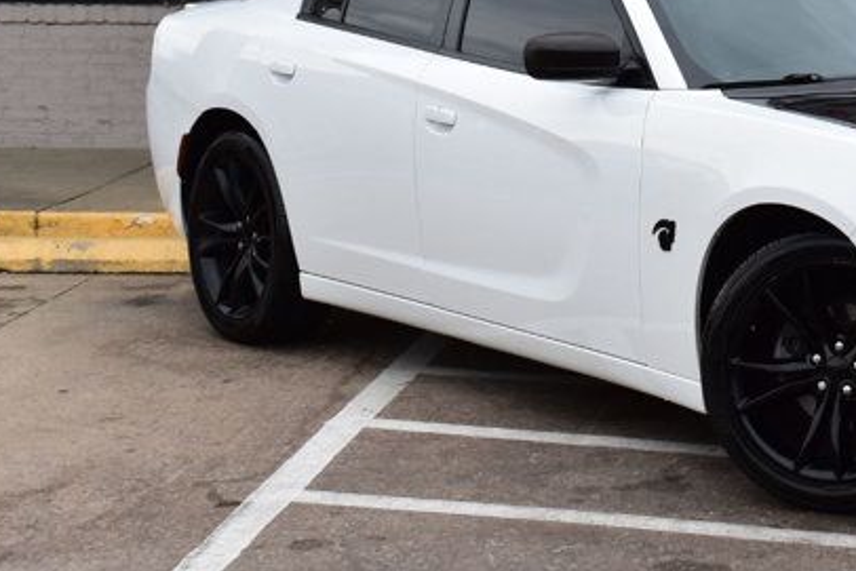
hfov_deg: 16.4
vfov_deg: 11.2
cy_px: -57
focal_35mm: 121
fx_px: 2878
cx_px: 949
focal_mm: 32
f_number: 8
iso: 400
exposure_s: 1/80
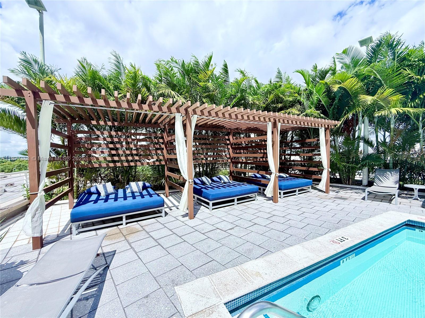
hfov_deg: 102.1
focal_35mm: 14
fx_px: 172
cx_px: 212
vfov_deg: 85.7
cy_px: 159
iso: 50
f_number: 2.2
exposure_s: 1/1745
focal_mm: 2.22
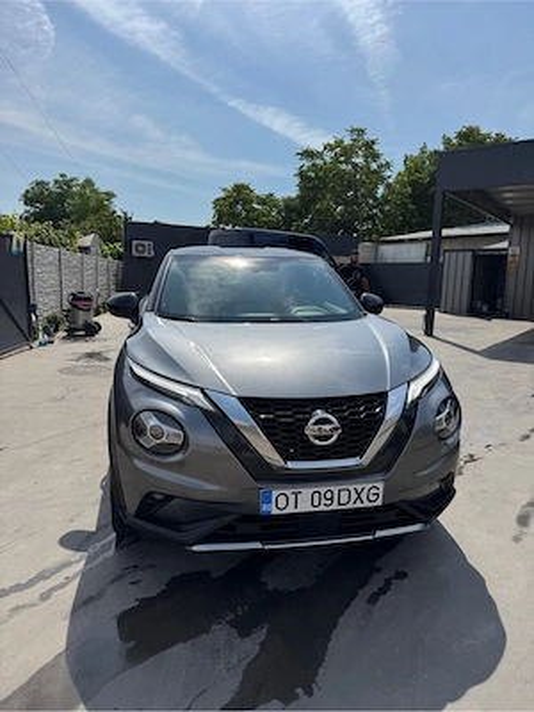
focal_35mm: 24
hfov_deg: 56.8
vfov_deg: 71.6
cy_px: 356
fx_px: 494
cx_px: 267
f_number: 1.78
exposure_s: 1/9009
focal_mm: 6.76
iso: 80
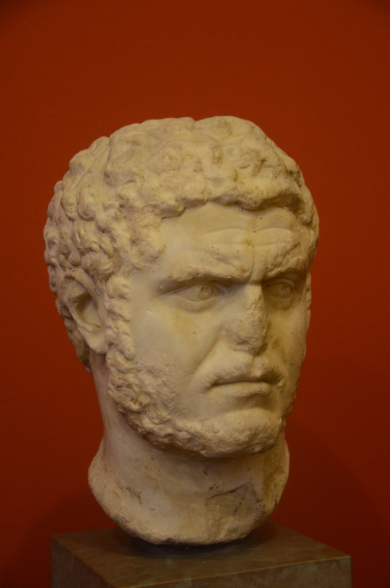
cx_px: 195
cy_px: 294
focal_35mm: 78
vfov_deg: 26.0
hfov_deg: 17.4
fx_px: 1273
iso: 1250
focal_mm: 52
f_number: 4.8
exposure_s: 1/6
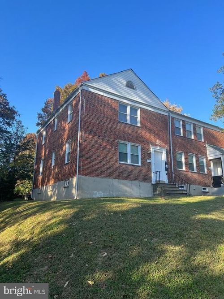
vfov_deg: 67.3
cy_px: 150
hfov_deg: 53.0
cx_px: 112
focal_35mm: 26
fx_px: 224
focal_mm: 5.7
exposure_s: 1/1079
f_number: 1.5
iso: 50
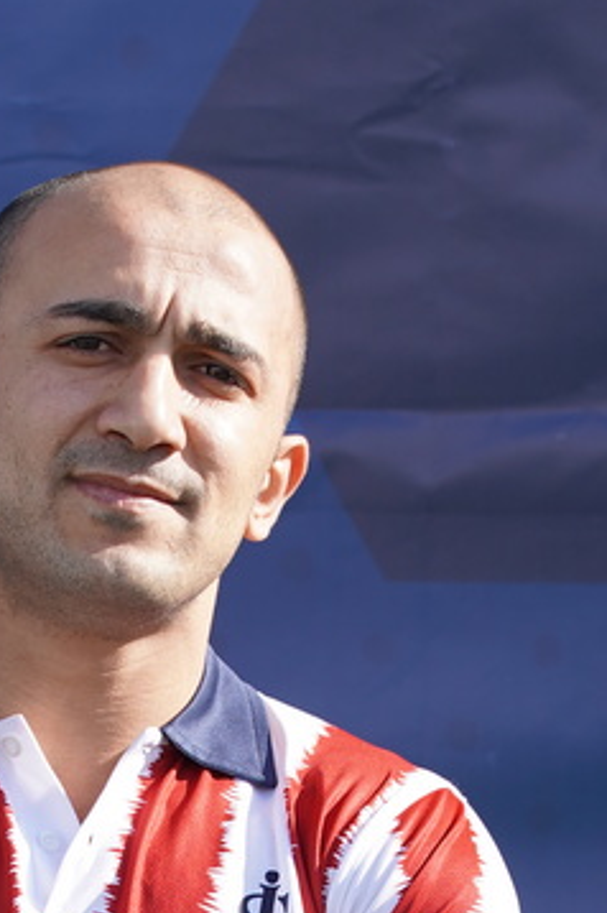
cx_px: 70
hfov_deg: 6.5
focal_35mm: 212
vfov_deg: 9.7
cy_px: 763
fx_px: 5372
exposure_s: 1/250
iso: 100
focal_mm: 95
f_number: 4
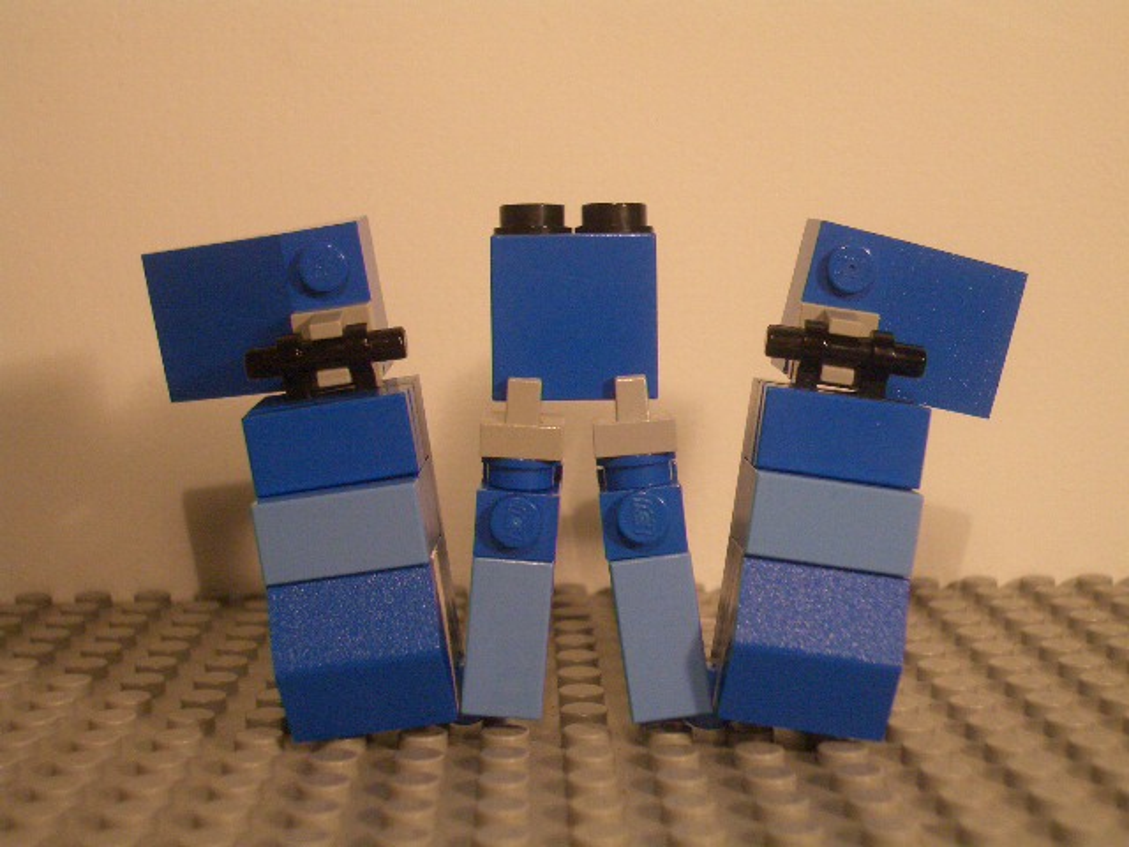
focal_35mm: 62
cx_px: 564
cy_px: 424
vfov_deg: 23.7
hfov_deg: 31.2
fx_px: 2022
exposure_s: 1/100
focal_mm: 10.2
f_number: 3.5
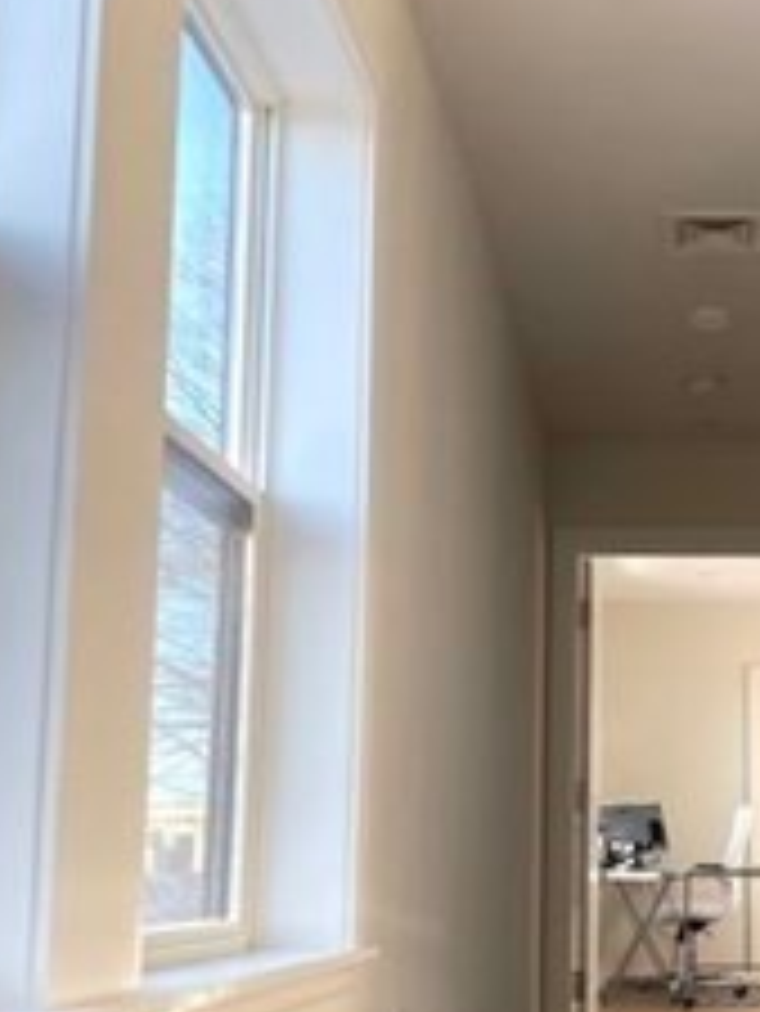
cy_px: 652
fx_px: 1521
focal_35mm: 52
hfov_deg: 27.0
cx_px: 702
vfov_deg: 36.5
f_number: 1.8
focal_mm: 4.25
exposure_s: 1/122
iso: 32
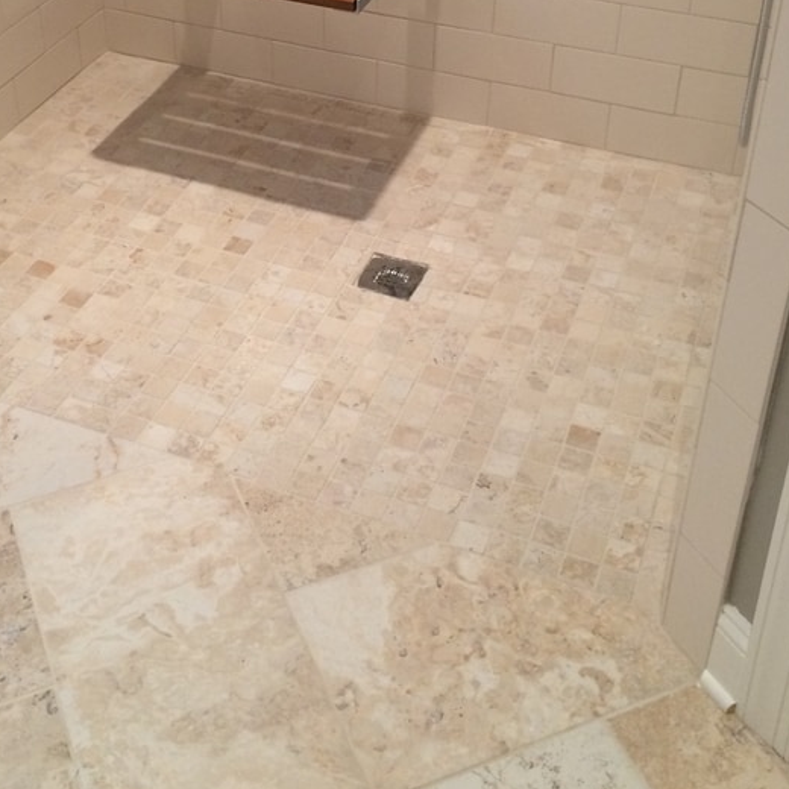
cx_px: 310
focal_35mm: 51
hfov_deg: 33.3
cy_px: 132
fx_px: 1315
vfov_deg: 32.3
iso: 64
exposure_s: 1/30
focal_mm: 4.12
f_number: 2.2
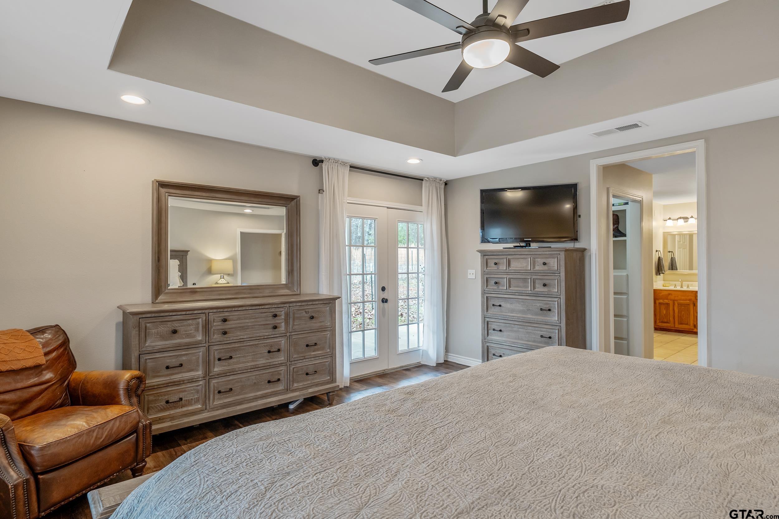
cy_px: 260
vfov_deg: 64.6
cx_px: 390
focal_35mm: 19
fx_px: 411
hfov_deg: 86.9
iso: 800
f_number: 8
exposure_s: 1/10
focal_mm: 19
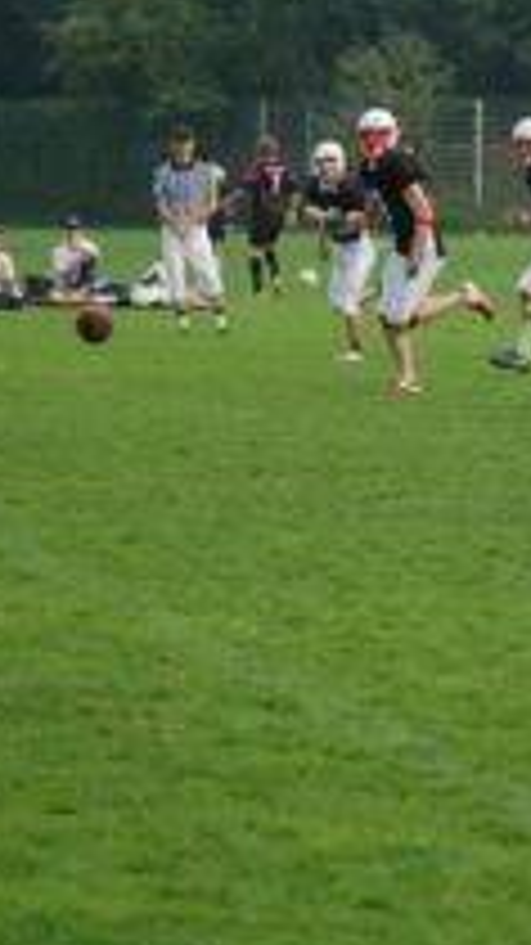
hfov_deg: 5.1
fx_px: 5937
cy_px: 356
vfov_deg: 9.1
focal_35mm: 237
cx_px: 700
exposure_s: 1/1000
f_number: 4
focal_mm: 70
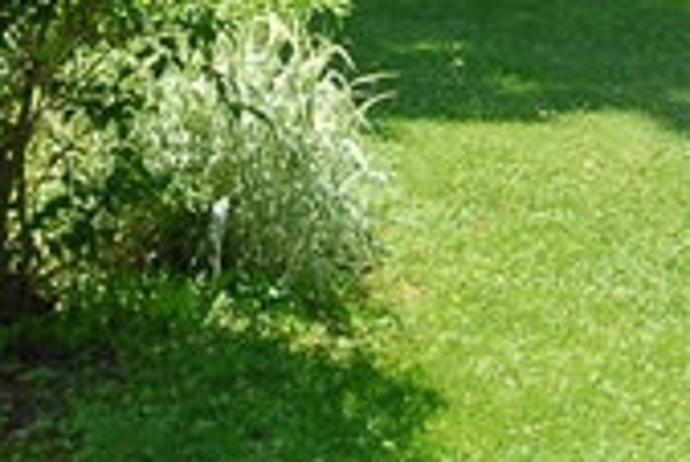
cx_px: 531
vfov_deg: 13.5
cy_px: -368
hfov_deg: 22.1
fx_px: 1746
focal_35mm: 91
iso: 200
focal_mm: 10
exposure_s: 1/60
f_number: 11
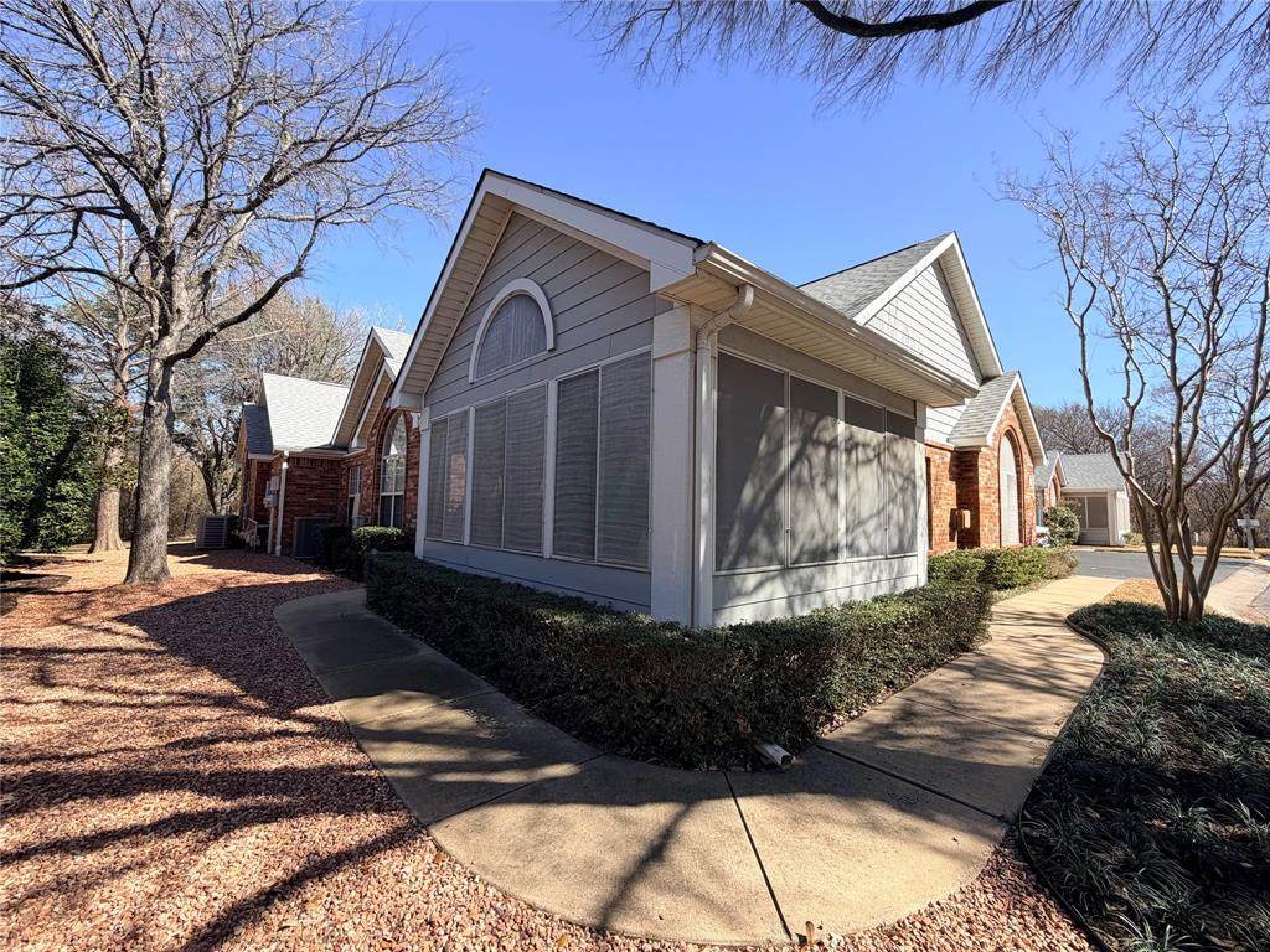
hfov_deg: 102.1
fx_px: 514
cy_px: 476
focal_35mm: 14
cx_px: 635
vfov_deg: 85.7
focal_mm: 2.22
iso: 40
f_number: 2.2
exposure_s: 1/631
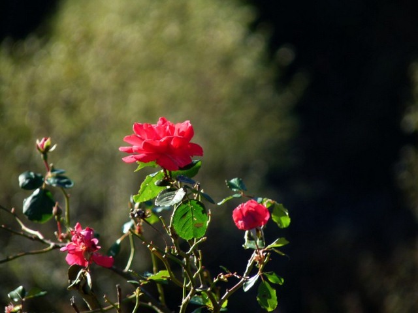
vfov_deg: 3.1
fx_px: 5869
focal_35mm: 486
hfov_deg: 4.1
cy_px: 156
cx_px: 209
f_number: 4.4
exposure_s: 1/160
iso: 100
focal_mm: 86.4
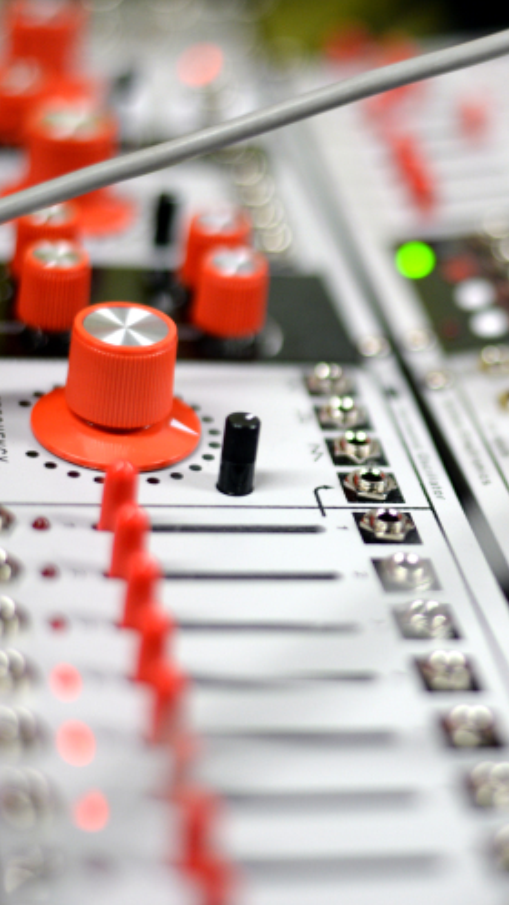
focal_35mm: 79
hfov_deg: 15.1
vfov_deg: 26.9
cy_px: 452
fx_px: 1896
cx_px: 479
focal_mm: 50
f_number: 1.8
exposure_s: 1/125
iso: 800
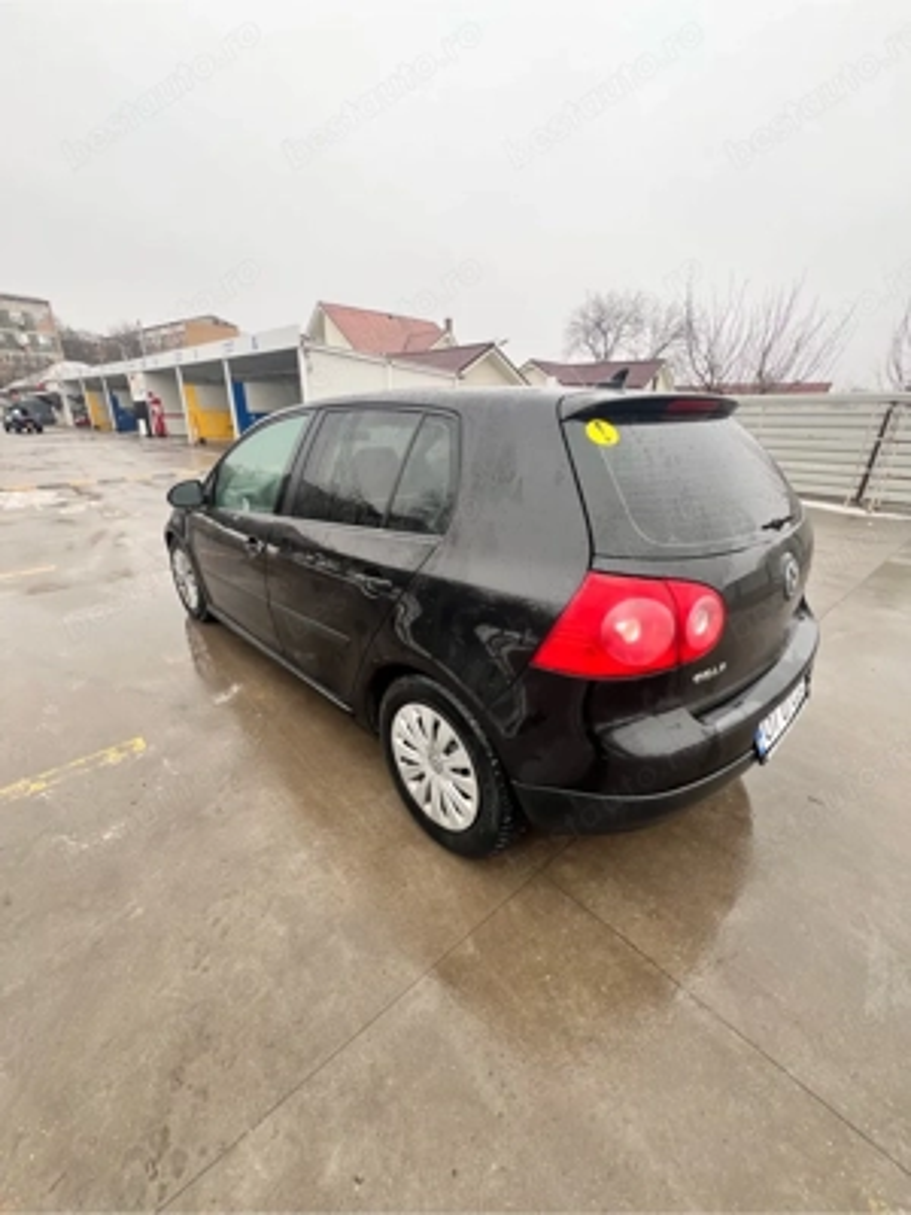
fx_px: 456
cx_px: 456
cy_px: 608
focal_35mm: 13
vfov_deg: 106.2
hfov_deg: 89.9
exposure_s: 1/111
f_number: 1.8
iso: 32
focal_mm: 1.57
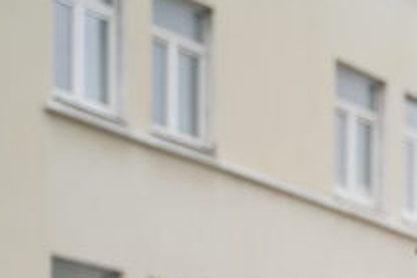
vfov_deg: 6.1
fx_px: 2502
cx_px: 981
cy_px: 661
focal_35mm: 216
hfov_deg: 8.7
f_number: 2.8
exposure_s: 1/500
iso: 400
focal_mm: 45
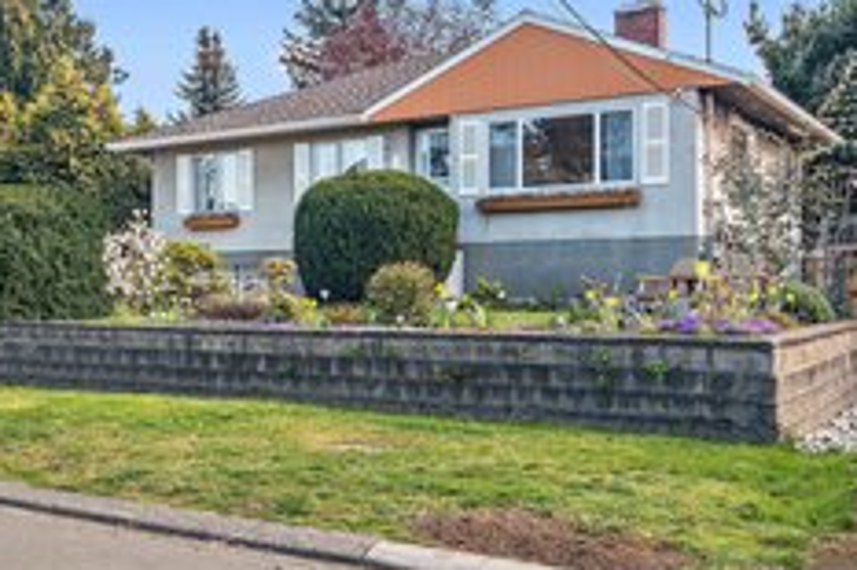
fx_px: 1023
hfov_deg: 43.4
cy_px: 265
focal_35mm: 43
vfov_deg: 31.1
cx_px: 175
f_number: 11
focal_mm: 23
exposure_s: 1/8
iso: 320
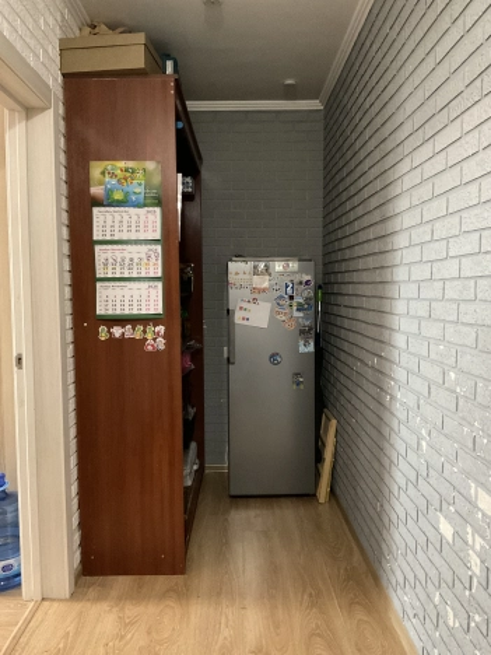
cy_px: 328
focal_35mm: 29
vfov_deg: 61.7
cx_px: 246
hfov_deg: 48.2
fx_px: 548
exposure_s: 1/30
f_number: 1.8
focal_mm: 3
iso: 500
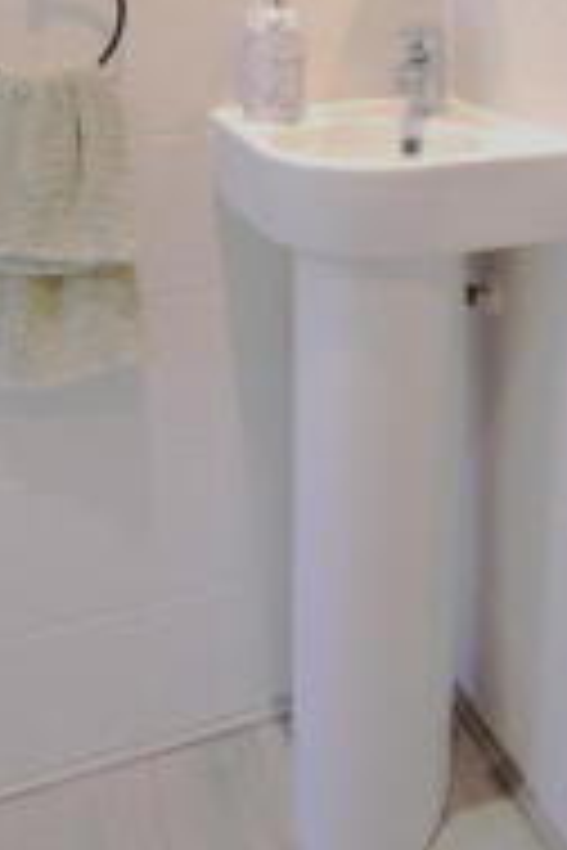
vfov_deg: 38.5
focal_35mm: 44
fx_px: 1039
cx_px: 358
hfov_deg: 30.4
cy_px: -34
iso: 1000
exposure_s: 1/30
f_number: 5.6
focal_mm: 19
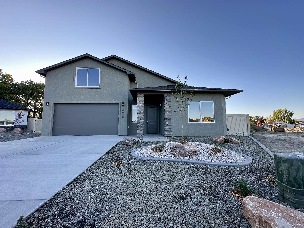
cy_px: 114
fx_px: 123
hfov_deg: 102.1
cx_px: 152
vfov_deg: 85.7
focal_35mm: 14
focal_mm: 2.22
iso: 40
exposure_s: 1/276
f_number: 2.2
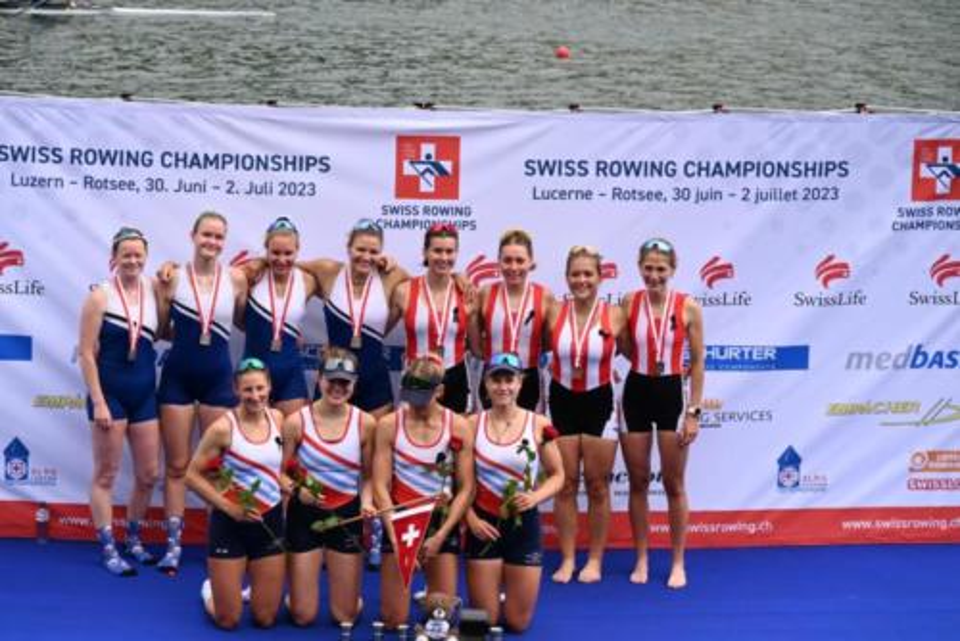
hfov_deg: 18.6
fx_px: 2935
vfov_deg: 12.5
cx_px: 480
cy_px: 320
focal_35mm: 110
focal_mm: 110
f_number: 6.3
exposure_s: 1/250
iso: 160
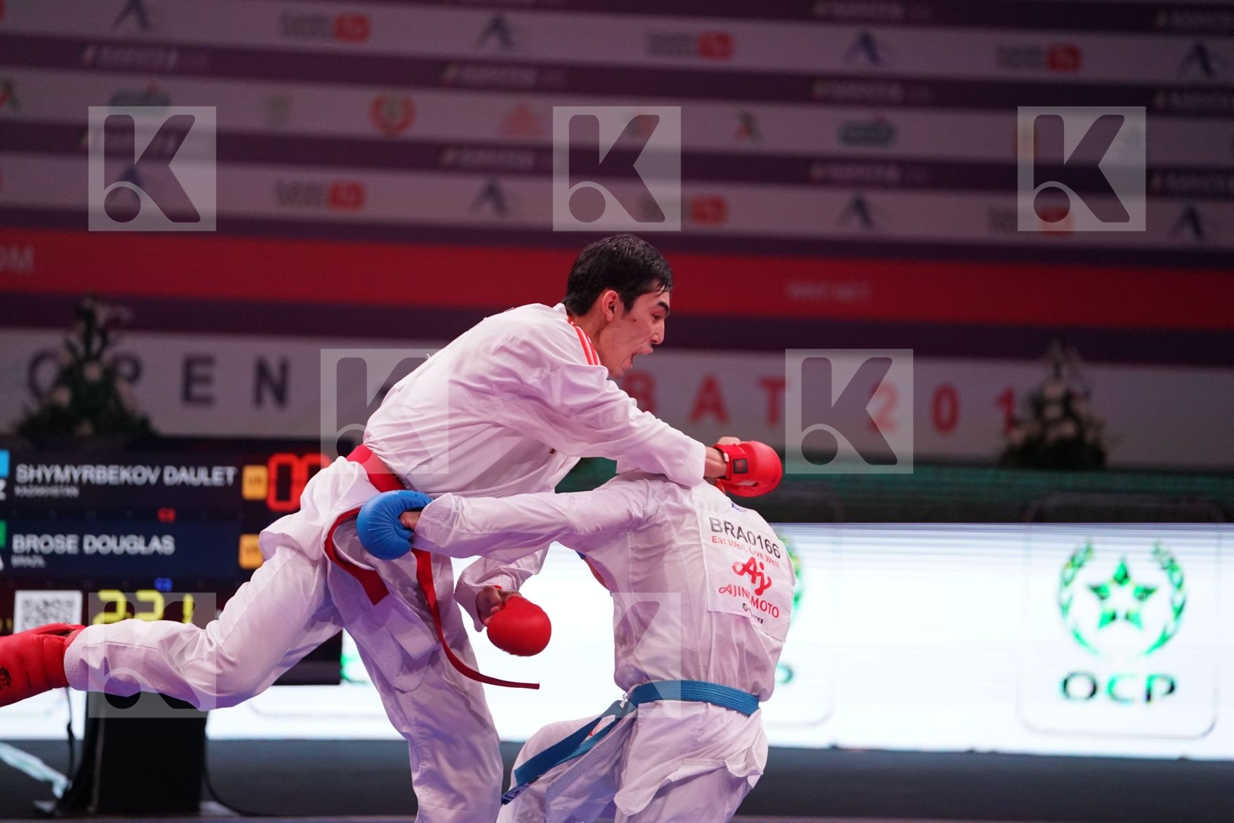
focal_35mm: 167
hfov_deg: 12.3
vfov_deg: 8.2
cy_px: 412
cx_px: 617
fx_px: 5724
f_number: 2.8
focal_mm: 167
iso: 3200
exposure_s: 1/1000
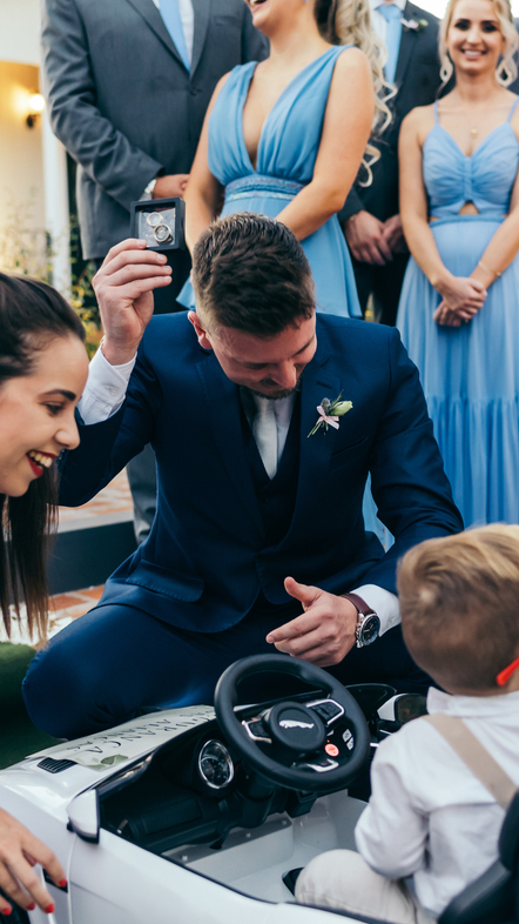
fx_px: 1370
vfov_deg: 37.2
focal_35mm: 56
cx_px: 277
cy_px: 454
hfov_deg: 21.4
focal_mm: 35
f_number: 2.5
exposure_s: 1/400
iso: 1000
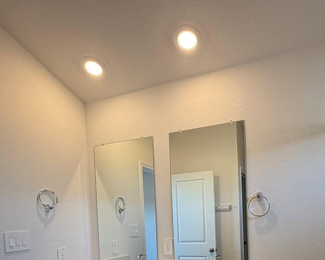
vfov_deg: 47.0
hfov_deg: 61.7
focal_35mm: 28
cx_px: 195
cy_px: 228
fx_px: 269
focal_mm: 2.22
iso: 200
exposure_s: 1/120
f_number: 2.2
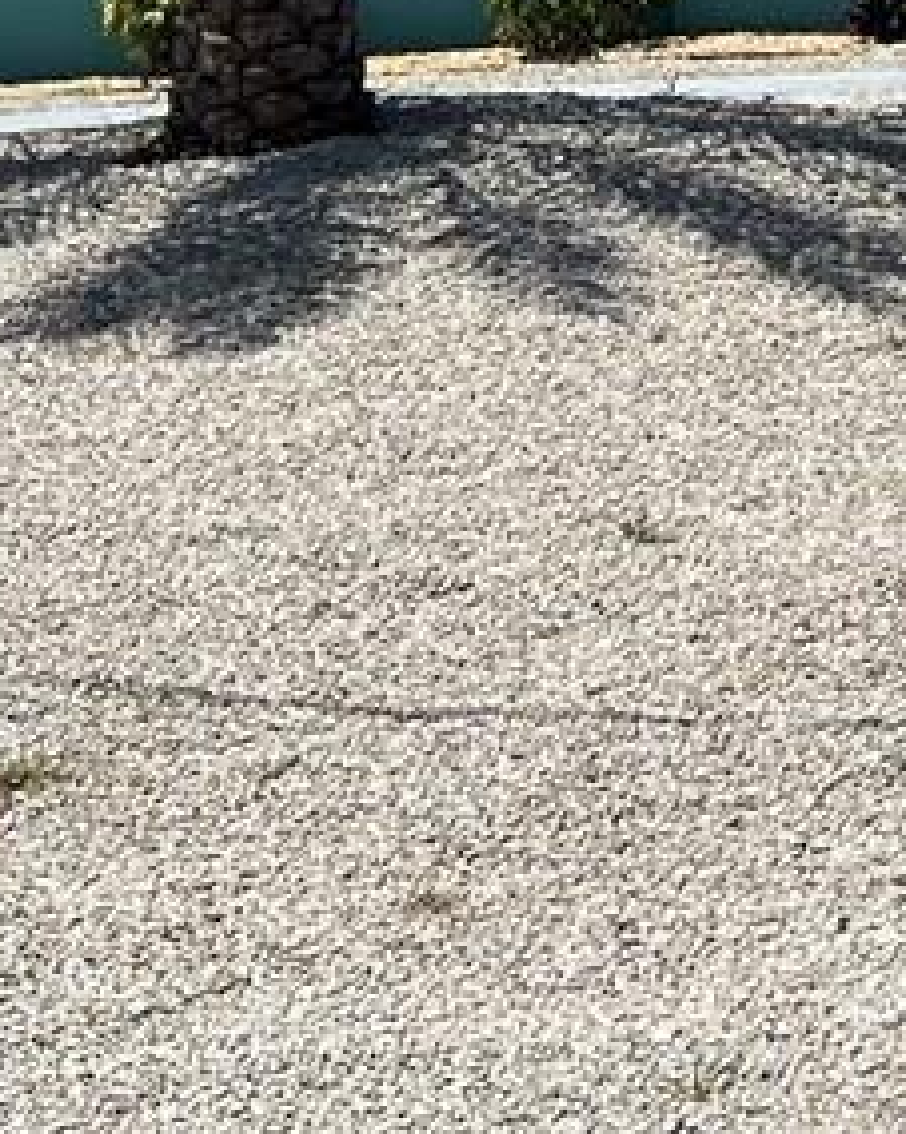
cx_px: 1872
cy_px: -475
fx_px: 4796
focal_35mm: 143
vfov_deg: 12.9
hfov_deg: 9.9
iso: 50
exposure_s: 1/8696
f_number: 1.5
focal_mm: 5.7
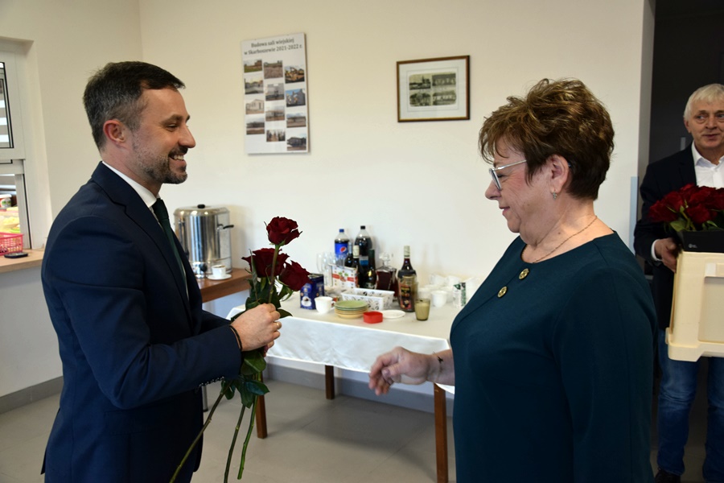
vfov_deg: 36.9
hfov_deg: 53.1
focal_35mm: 36
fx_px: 724
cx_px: 362
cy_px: 242
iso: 560
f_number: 4.5
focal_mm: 24
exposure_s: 1/100
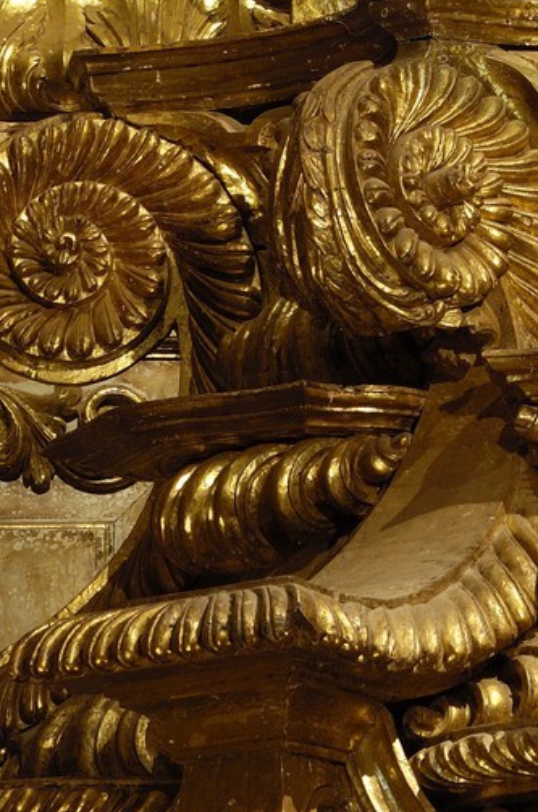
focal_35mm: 813
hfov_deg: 1.7
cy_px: -357
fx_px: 18287
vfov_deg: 2.5
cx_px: 659
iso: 100
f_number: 9
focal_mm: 170
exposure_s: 3
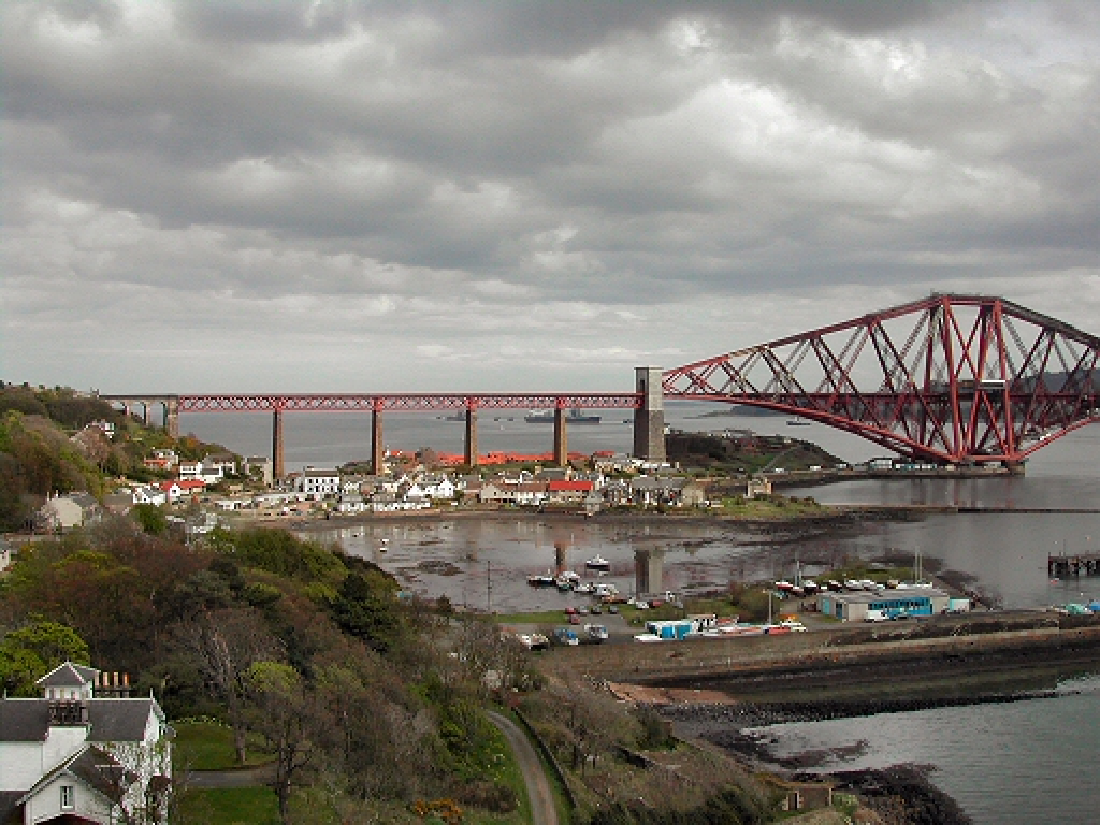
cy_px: 412
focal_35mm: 38
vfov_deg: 37.7
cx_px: 550
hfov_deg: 49.0
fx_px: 1208
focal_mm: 8
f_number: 7.6
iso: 100
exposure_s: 1/221
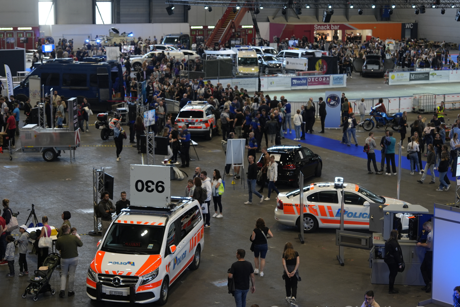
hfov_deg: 25.7
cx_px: 241
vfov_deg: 17.3
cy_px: 167
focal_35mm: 79
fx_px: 1010
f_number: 2.8
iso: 640
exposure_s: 1/100
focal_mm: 70
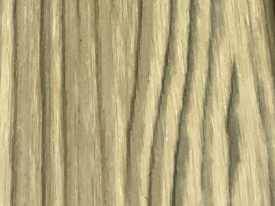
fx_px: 755
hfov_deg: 20.4
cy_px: -13
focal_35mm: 95
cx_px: 58
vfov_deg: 15.2
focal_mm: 4
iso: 100
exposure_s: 1/14
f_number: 1.8
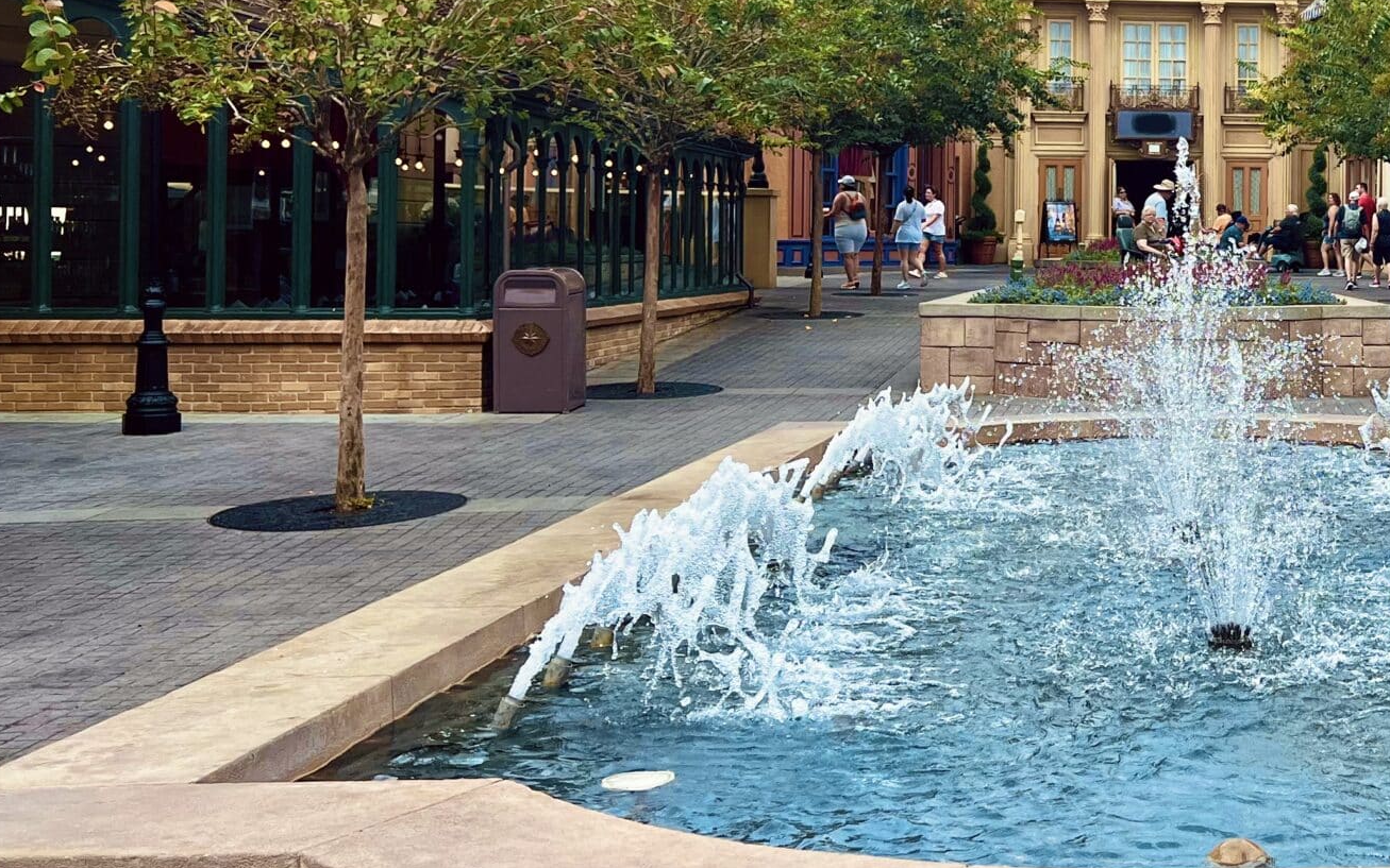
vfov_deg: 23.8
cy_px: 226
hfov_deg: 35.1
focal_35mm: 54
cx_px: 1282
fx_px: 2046
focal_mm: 5.7
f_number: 1.5
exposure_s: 1/1468
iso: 50
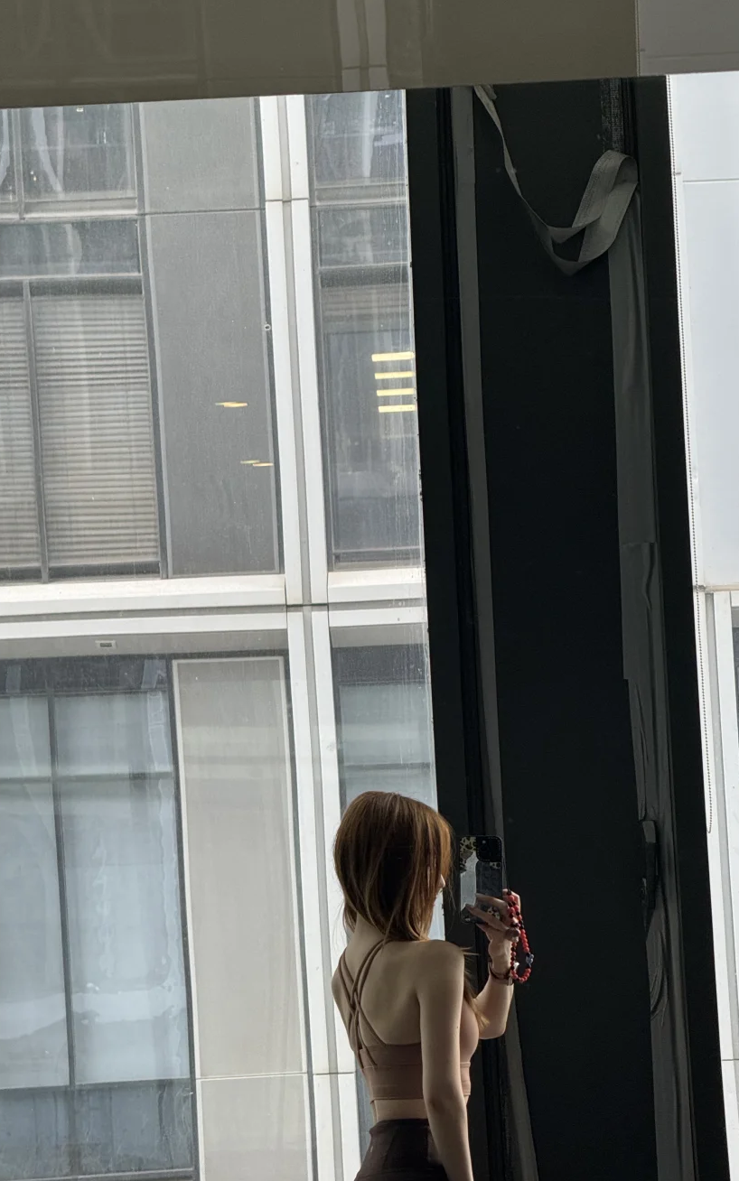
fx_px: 4509
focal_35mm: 140
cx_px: 445
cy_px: 646
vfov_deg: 14.9
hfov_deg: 9.4
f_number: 2.8
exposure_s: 1/100
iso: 160
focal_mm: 15.66
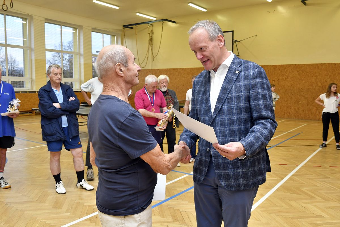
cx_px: 170
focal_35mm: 33
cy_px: 114
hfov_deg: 57.2
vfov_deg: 40.0
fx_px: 312
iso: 1000
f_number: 5.6
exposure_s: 1/100
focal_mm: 22
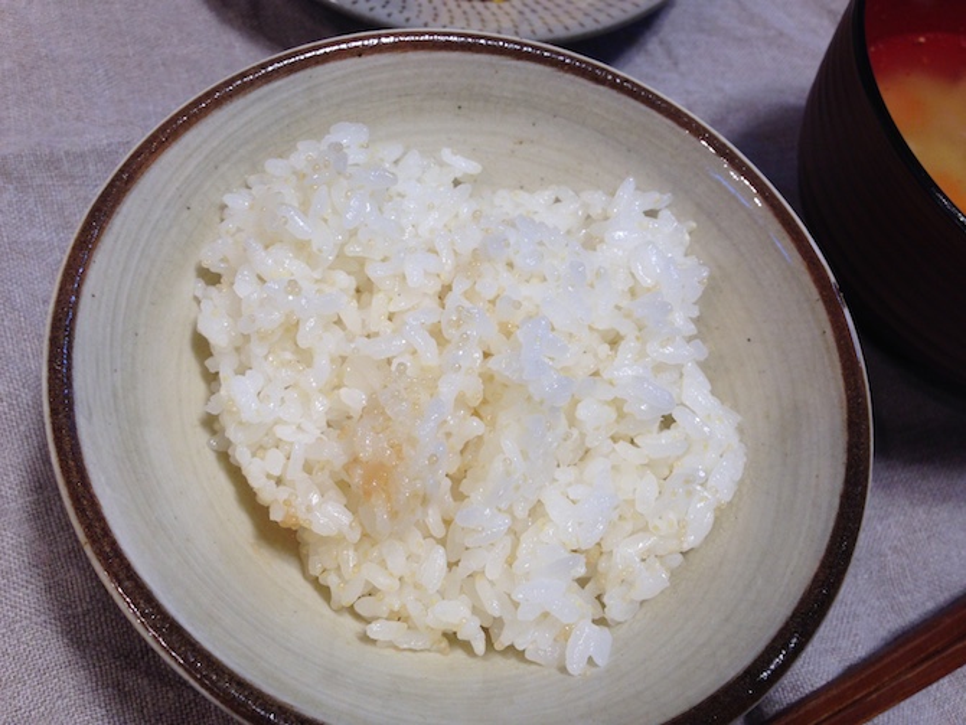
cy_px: 362
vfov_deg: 43.0
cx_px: 483
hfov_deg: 55.3
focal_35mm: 33
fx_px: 921
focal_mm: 4.12
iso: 50
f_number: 2.4
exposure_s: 1/40
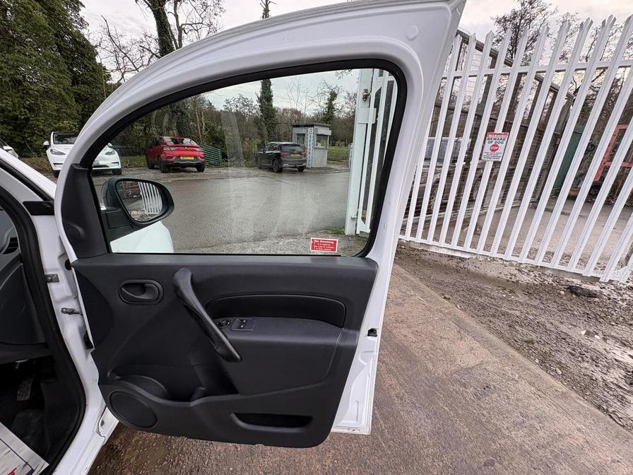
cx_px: 316
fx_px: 256
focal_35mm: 14
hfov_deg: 102.1
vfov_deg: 85.7
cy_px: 238
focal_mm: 2.22
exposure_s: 1/107
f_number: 2.2
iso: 40
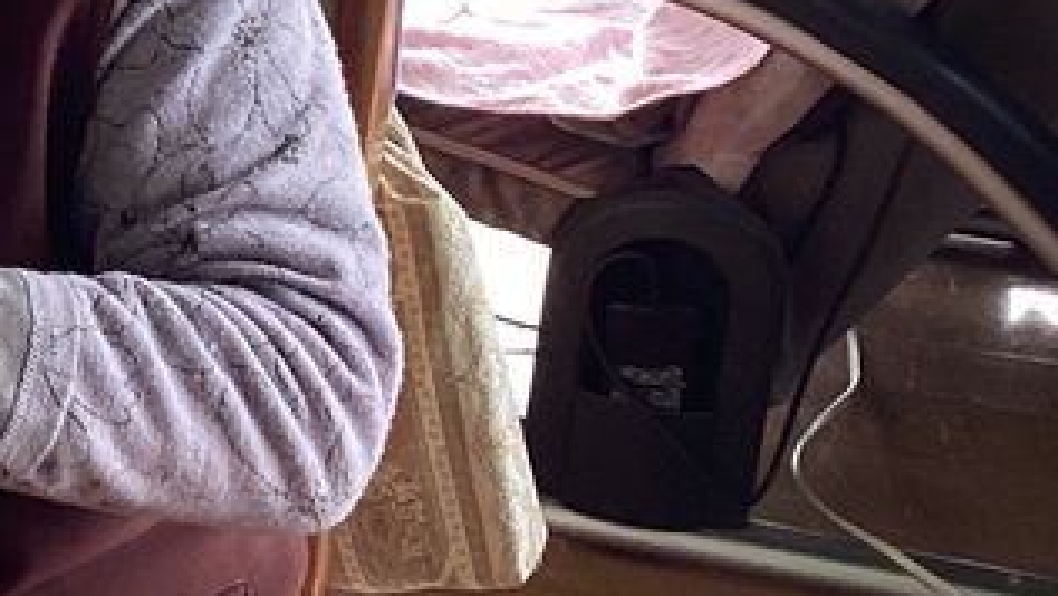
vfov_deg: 11.3
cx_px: -586
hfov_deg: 17.7
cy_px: 147
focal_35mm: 107
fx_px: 3003
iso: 80
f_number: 2.4
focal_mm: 3.3
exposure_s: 1/120
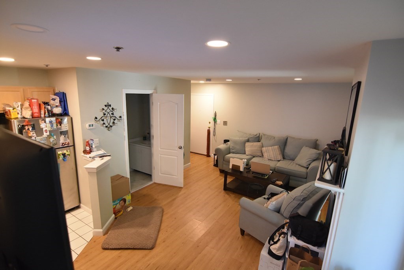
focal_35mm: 18
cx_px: 202
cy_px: 135
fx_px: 202
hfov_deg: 90.0
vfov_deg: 67.4
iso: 1400
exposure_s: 1/60
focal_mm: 12
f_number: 4
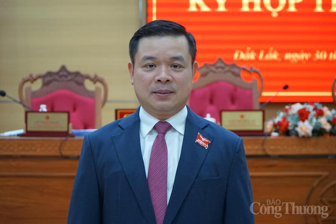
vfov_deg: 15.0
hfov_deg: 22.4
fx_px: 849
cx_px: 168
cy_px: 112
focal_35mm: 91
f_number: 4
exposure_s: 1/160
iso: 2000
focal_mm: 61
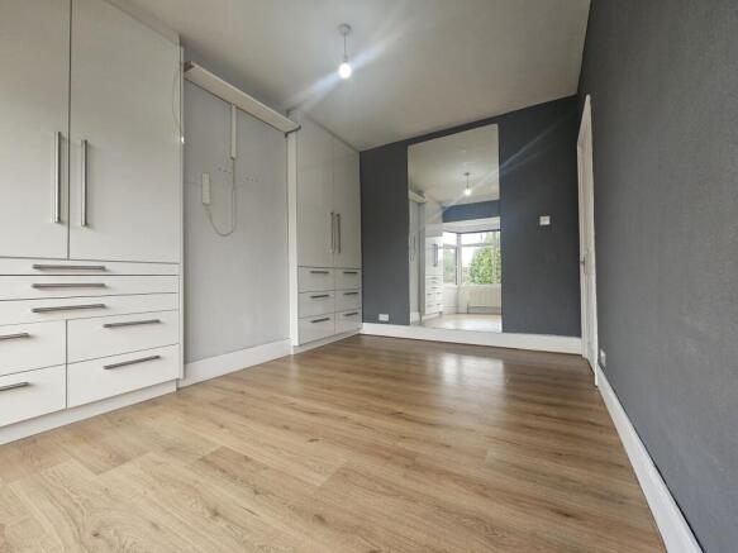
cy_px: 276
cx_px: 369
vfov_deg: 89.9
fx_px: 277
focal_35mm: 13
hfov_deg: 106.2
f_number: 2.2
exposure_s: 1/101
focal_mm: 2.2
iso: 160
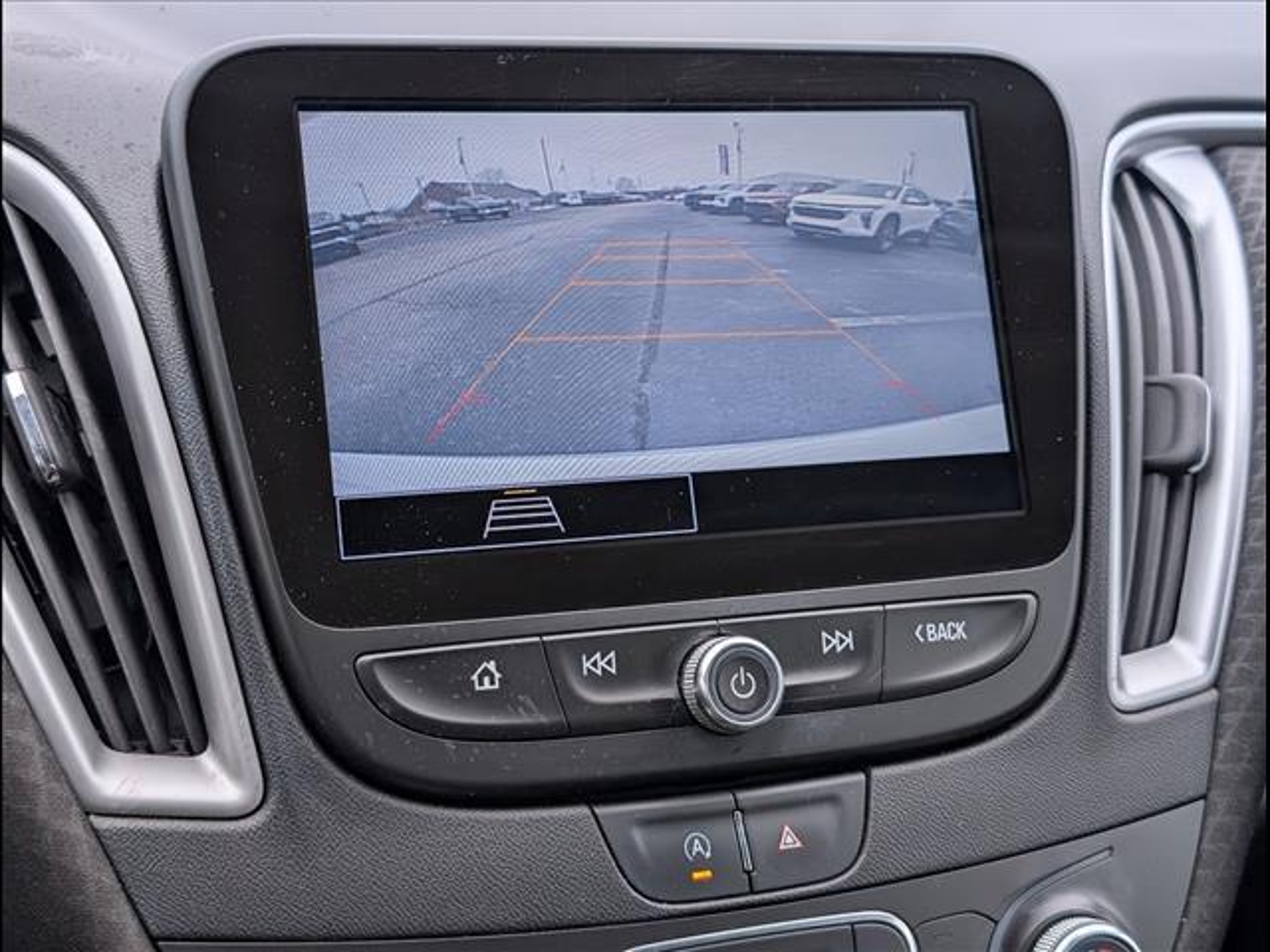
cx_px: 635
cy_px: 476
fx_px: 1798
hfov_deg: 38.9
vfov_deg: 29.7
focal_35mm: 49
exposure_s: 1/556
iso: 104
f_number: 1.68
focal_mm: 6.9
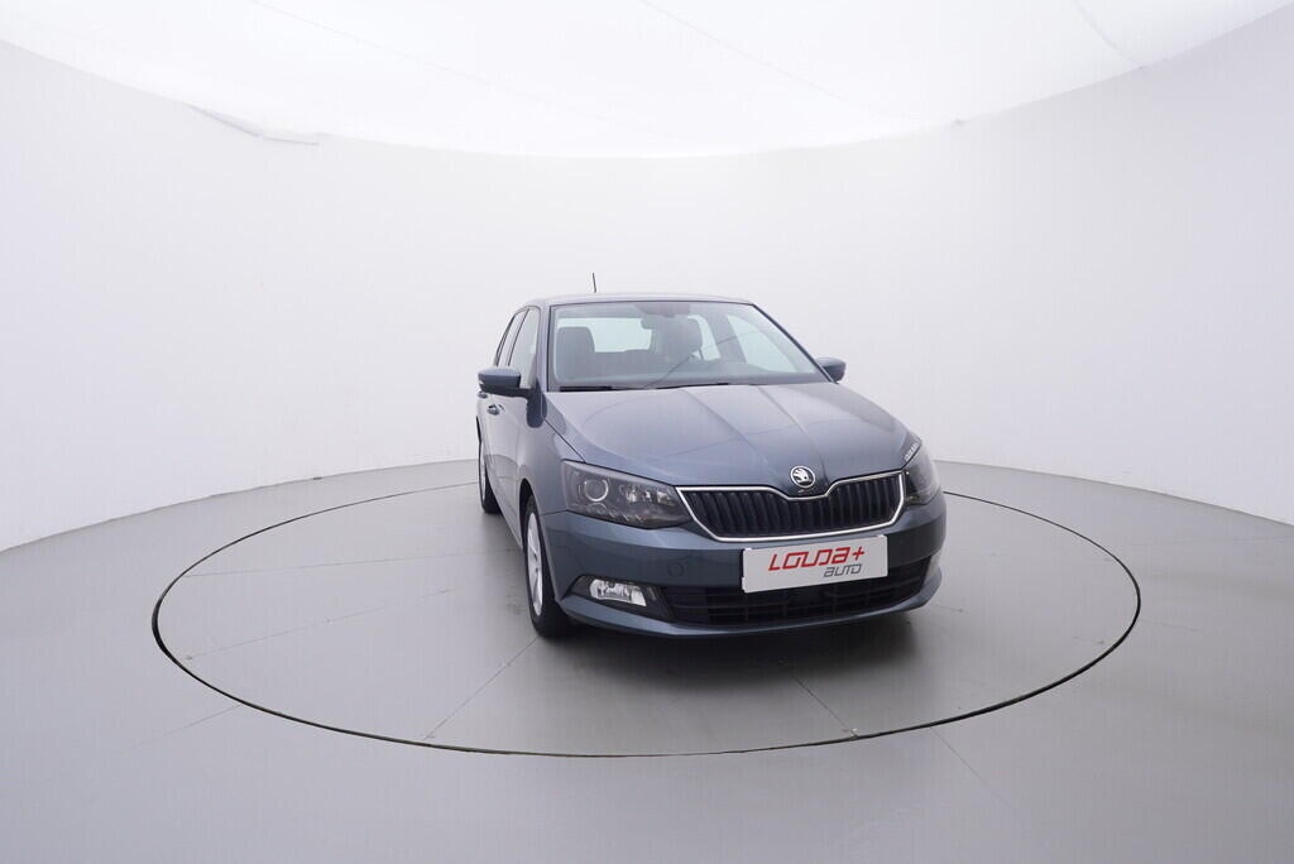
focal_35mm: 22
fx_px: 809
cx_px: 647
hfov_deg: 77.3
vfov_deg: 56.2
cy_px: 432
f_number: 5
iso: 200
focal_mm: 15
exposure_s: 1/80
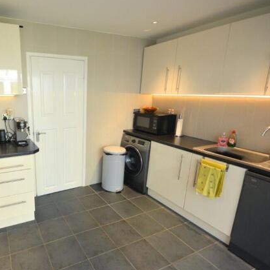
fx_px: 176
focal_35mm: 20
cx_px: 74
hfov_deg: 70.7
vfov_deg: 74.8
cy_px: 139
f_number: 8
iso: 400
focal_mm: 10
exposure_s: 1/25
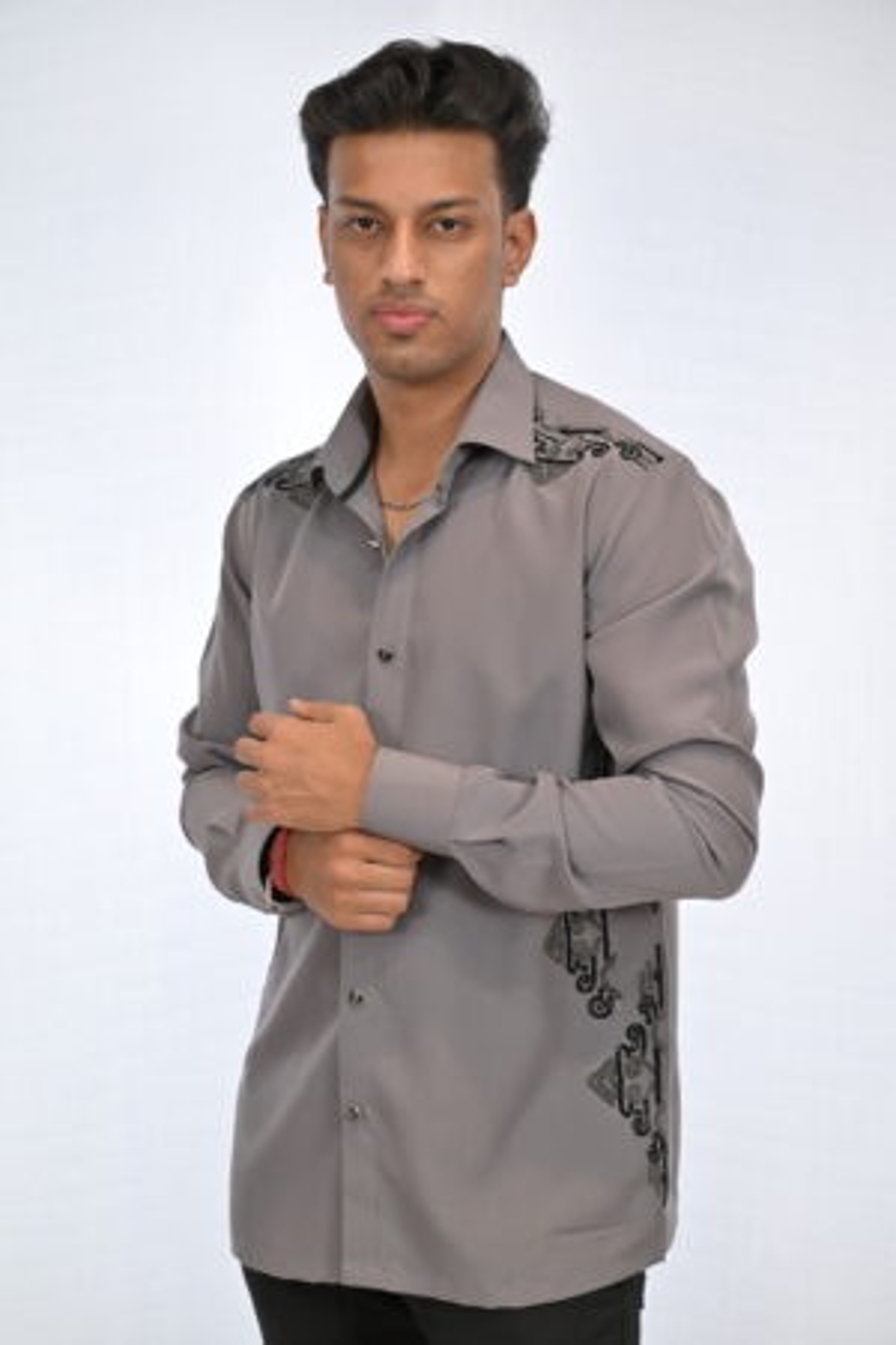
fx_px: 2165
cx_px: 448
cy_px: 672
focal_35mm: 58
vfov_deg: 34.5
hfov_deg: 23.4
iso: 640
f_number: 6.3
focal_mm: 58
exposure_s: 1/125
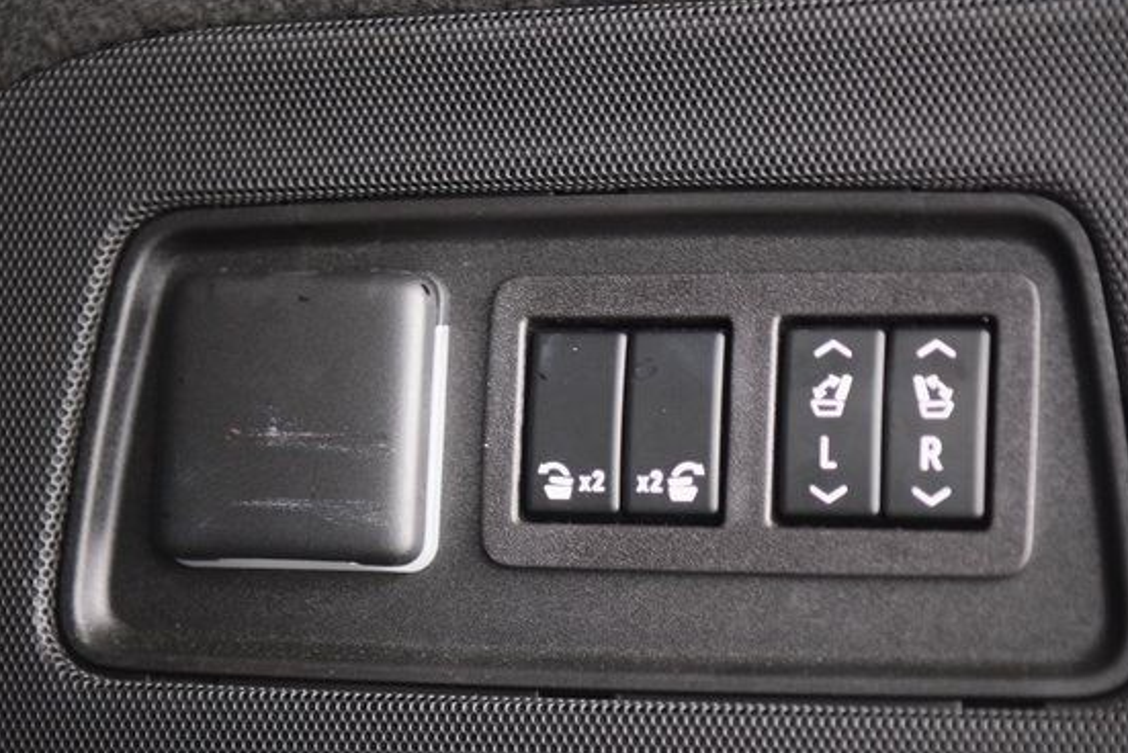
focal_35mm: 122
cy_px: 412
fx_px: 3825
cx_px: 567
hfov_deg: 16.8
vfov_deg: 11.2
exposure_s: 1/3
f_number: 2.8
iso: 1600
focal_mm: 70
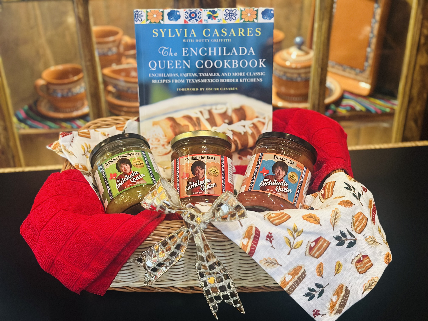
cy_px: 160
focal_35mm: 48
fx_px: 593
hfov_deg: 39.7
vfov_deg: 30.3
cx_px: 214
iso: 640
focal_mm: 6.86
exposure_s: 1/40
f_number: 1.78
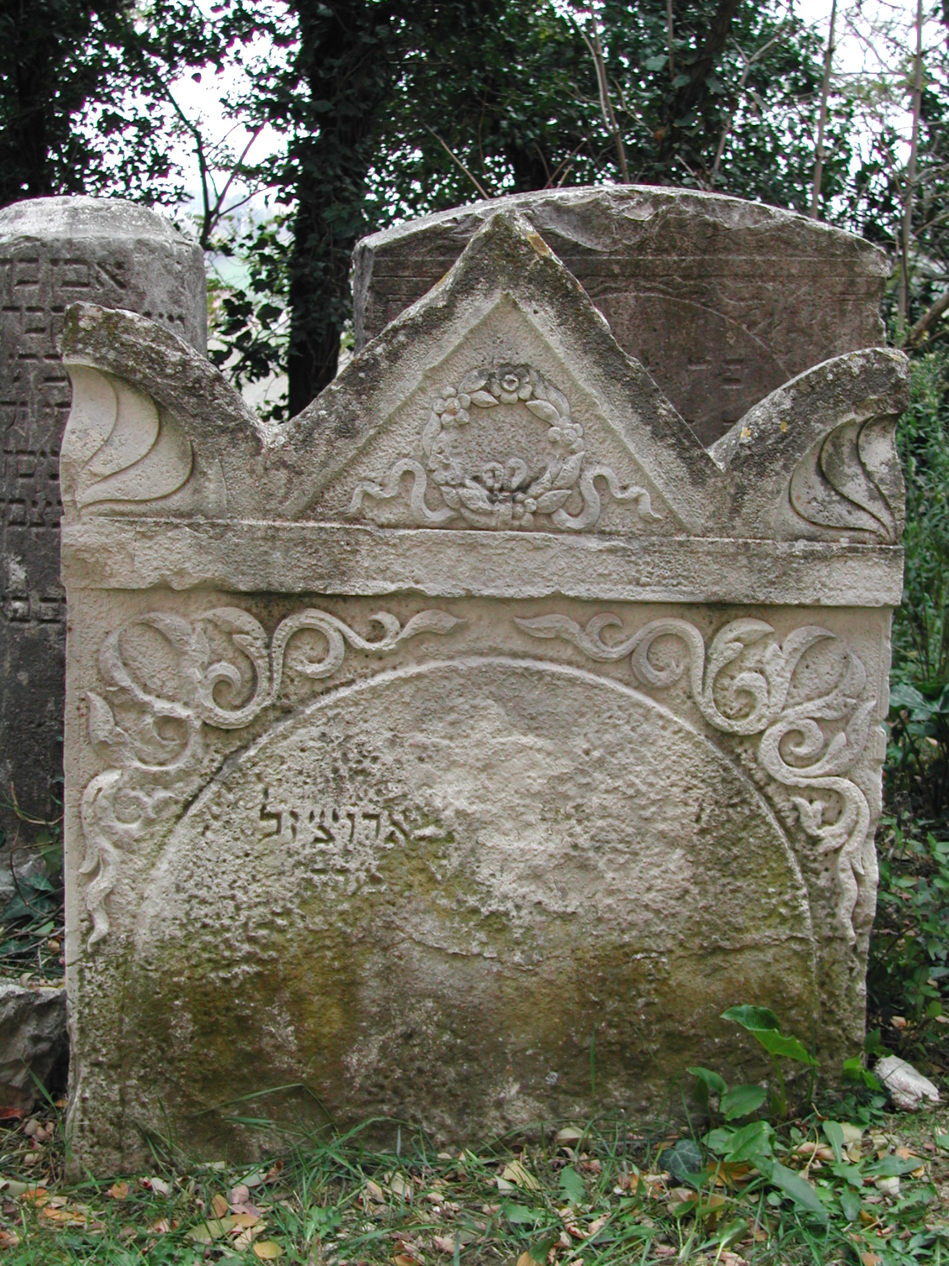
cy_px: 633
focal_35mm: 47
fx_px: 1718
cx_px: 474
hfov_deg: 30.9
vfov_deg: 40.4
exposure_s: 1/30
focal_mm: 10.1
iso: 113
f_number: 3.1
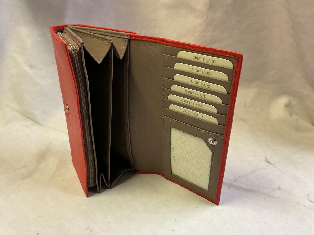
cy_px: 118
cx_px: 157
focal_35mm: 29
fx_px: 263
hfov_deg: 61.7
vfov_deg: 48.2
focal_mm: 3
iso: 160
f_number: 1.8
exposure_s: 1/50
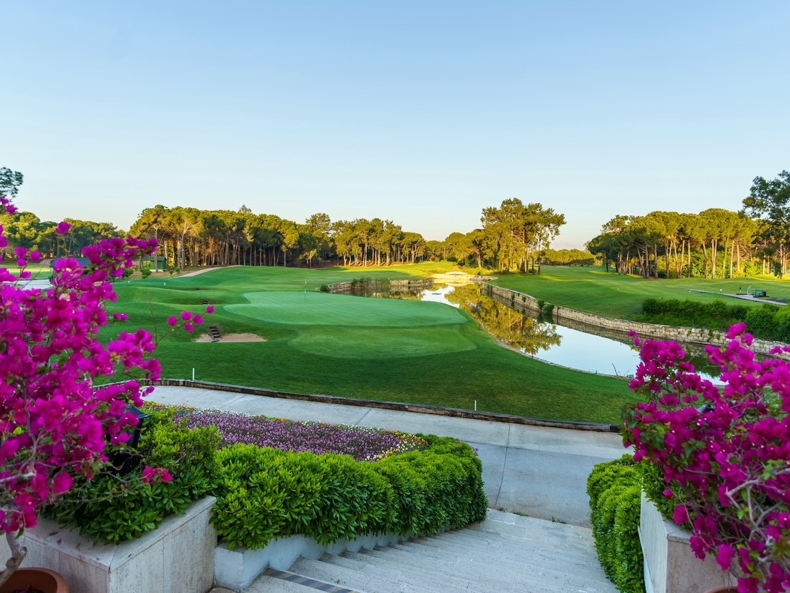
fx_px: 411
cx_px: 437
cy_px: 306
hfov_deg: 87.4
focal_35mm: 18
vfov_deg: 71.6
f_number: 2.8
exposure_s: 1/8000
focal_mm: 16
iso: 160
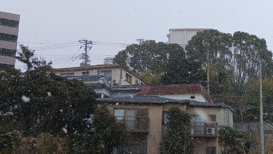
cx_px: 256
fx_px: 449
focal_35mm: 62
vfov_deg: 19.3
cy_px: 119
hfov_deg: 31.9
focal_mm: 3.86
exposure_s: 1/158
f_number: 1.8
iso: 20
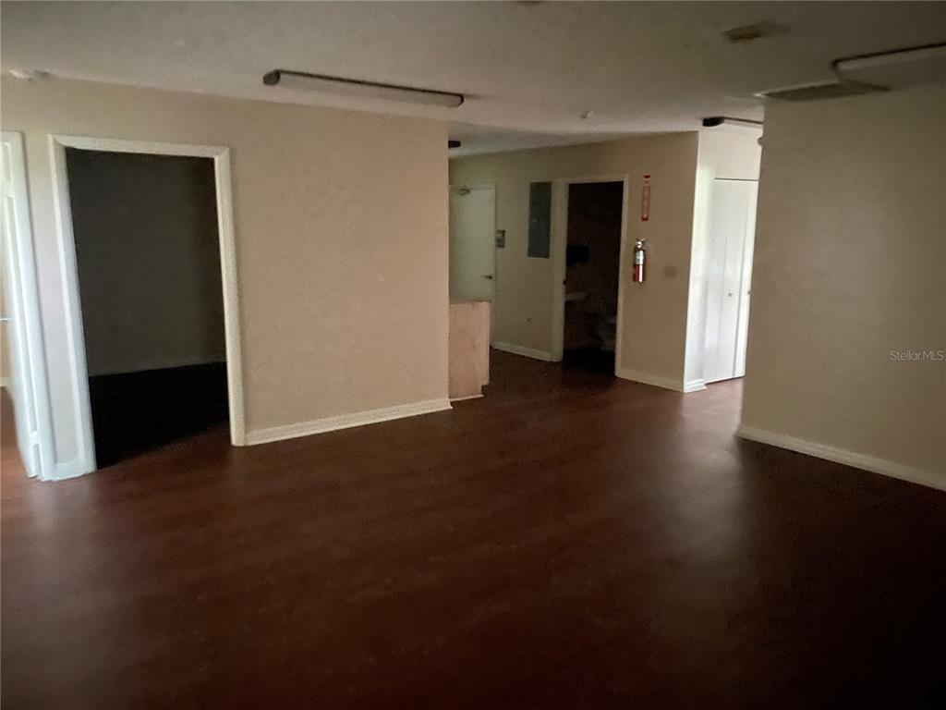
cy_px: 355
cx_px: 473
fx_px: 711
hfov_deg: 67.3
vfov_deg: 53.1
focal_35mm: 26
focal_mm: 4.2
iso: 1600
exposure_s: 1/7
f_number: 1.6
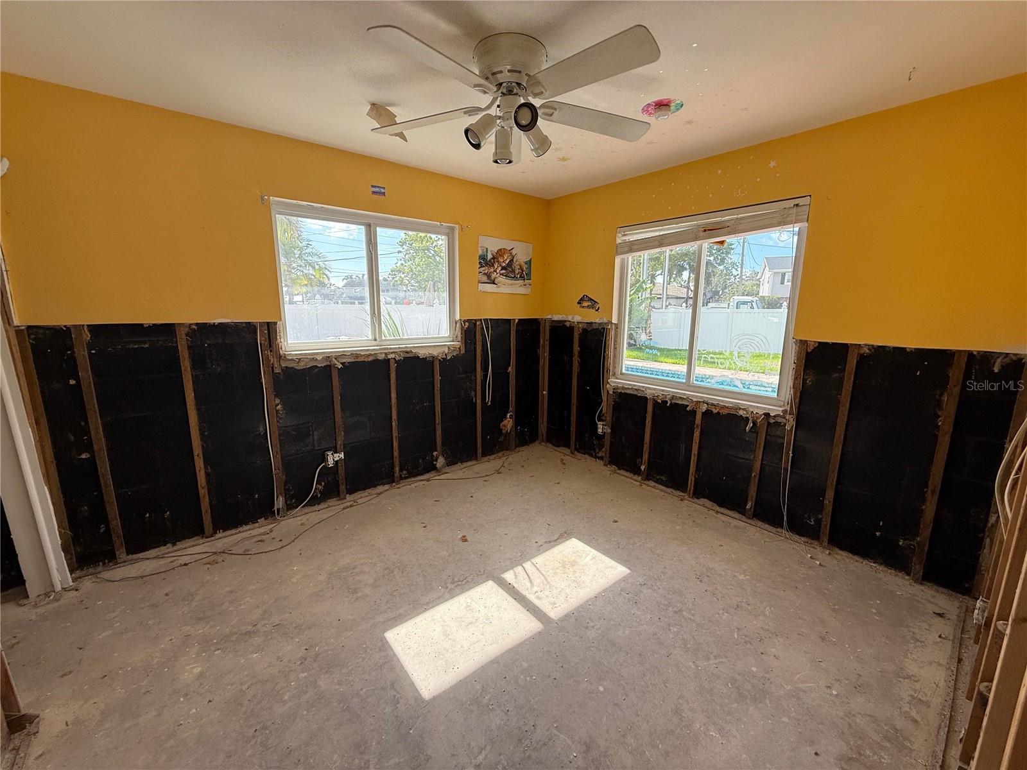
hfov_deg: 102.1
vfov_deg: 85.7
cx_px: 514
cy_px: 385
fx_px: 415
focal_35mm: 14
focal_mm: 2.22
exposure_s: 1/365
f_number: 2.2
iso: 64
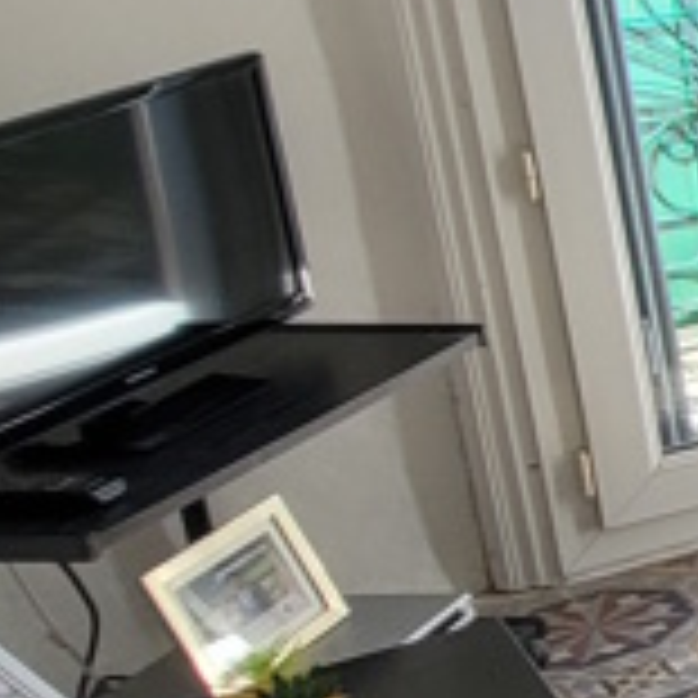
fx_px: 1962
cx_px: 2017
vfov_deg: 20.0
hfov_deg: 11.9
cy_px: 158
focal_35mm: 86
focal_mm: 1.74
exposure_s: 1/106
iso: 40
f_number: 2.2
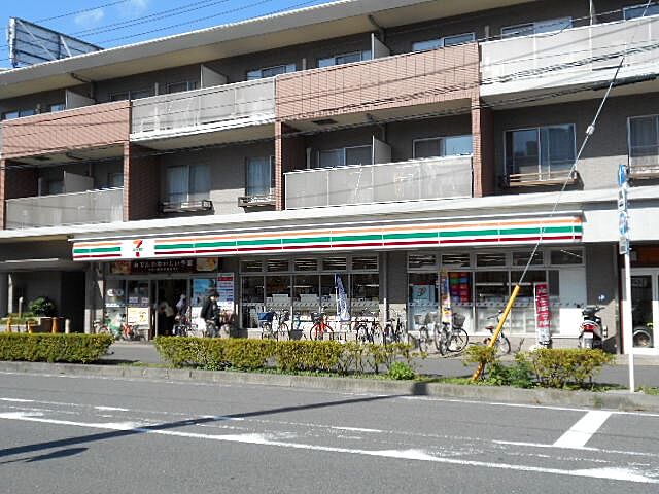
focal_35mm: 39
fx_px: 742
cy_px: 247
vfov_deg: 36.8
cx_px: 330
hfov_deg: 47.9
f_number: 3.9
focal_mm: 6.7
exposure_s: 1/800
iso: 80
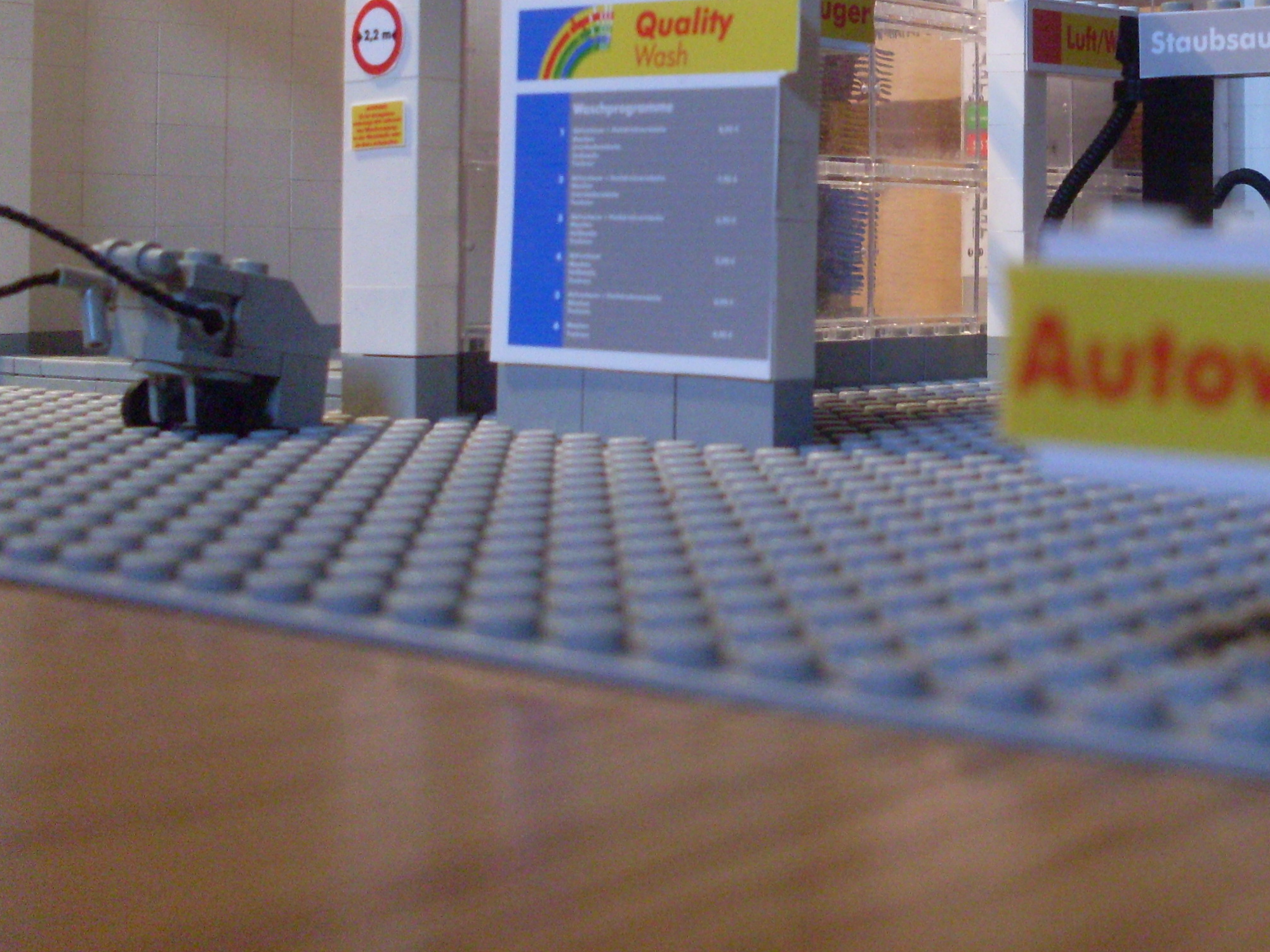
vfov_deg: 23.3
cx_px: 1003
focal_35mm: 62
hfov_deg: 30.5
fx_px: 2274
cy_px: 182
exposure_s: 1/20
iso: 200
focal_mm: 6.3
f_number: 2.8
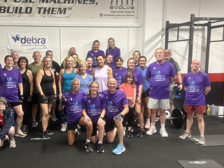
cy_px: 85
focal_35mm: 40
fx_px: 259
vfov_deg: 36.0
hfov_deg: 46.2
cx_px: 80
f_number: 1.5
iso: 100
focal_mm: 5.7
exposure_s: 1/50
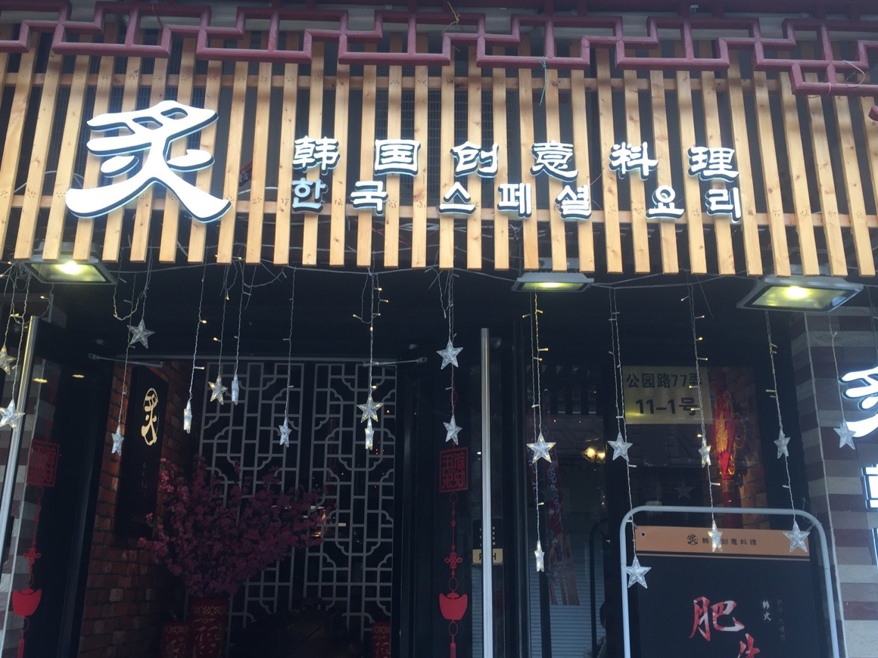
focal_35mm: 35
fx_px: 888
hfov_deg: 52.6
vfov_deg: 40.7
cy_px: 303
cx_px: 437
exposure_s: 1/126
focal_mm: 4.15
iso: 32
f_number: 2.2
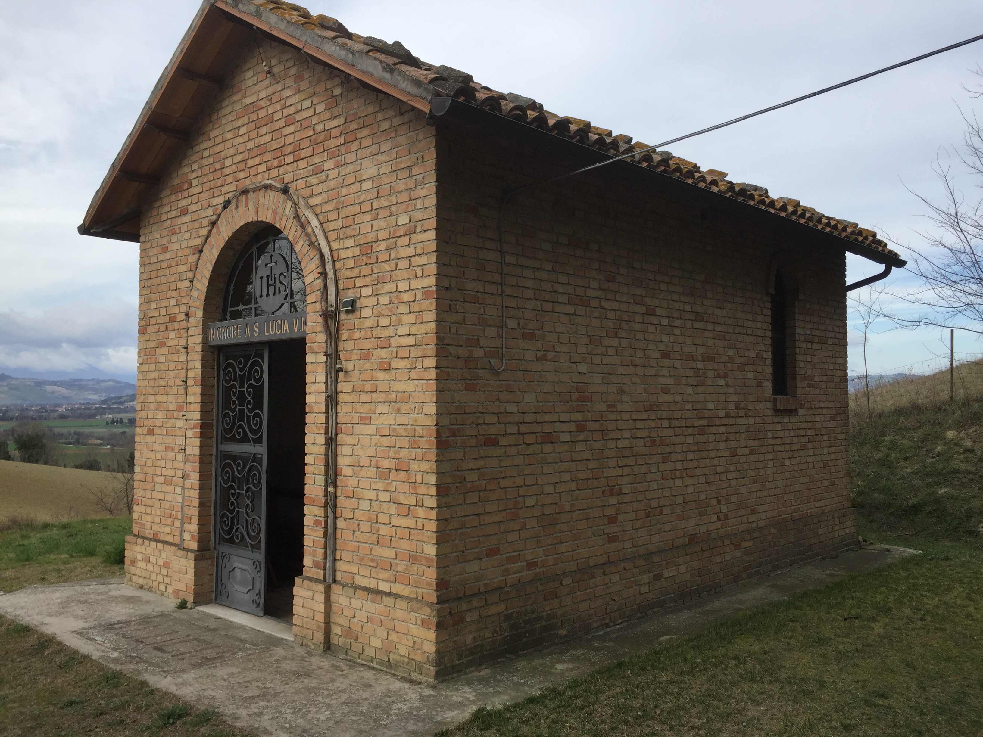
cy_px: 368
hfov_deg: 61.7
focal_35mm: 29
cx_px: 492
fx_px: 824
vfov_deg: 48.2
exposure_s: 1/1068
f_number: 2.2
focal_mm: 4.15
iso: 32
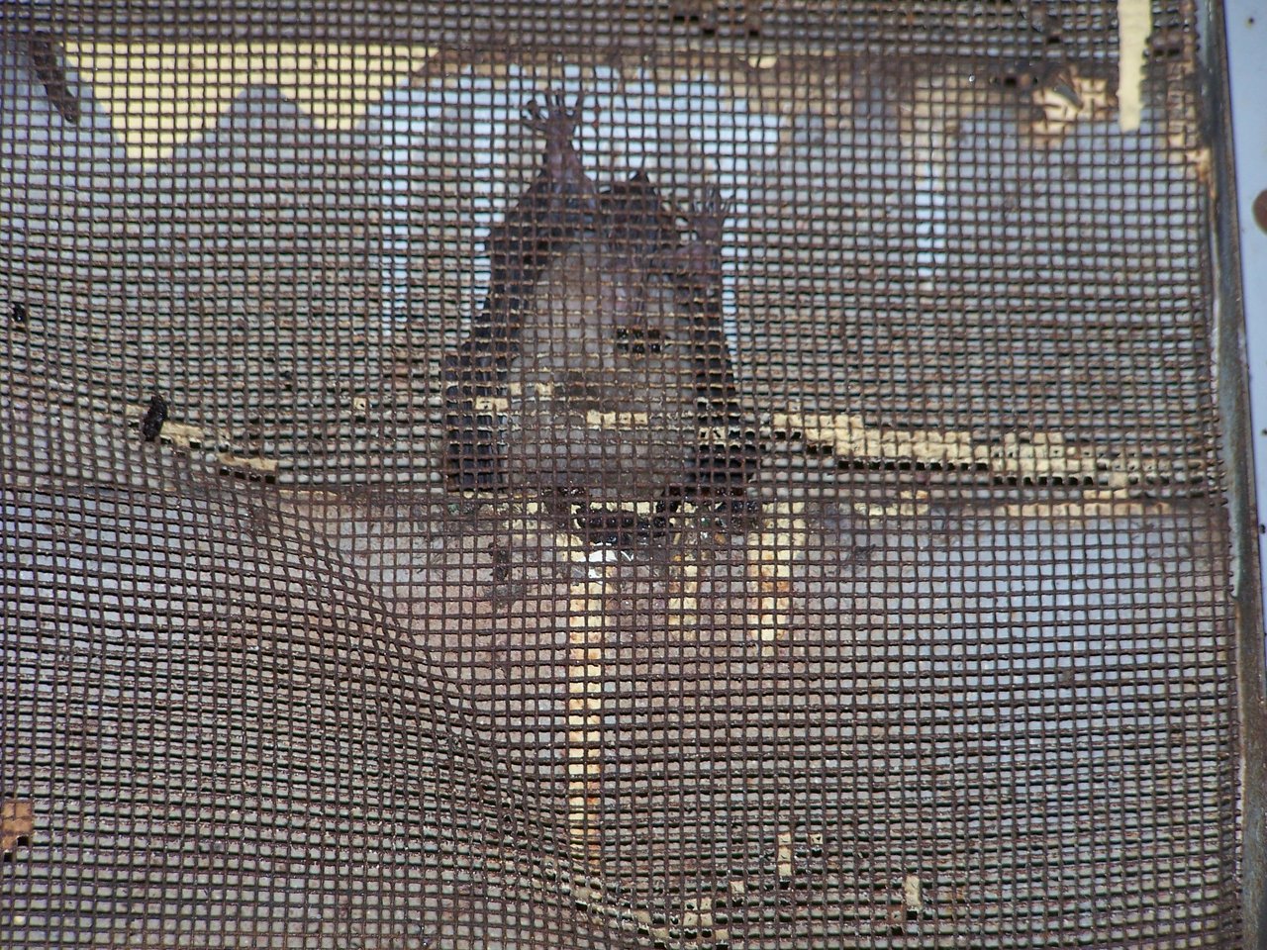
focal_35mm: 218
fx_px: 7979
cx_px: 634
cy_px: 475
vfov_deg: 6.8
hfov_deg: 9.1
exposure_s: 1/180
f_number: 3.2
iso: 80
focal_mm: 36.2
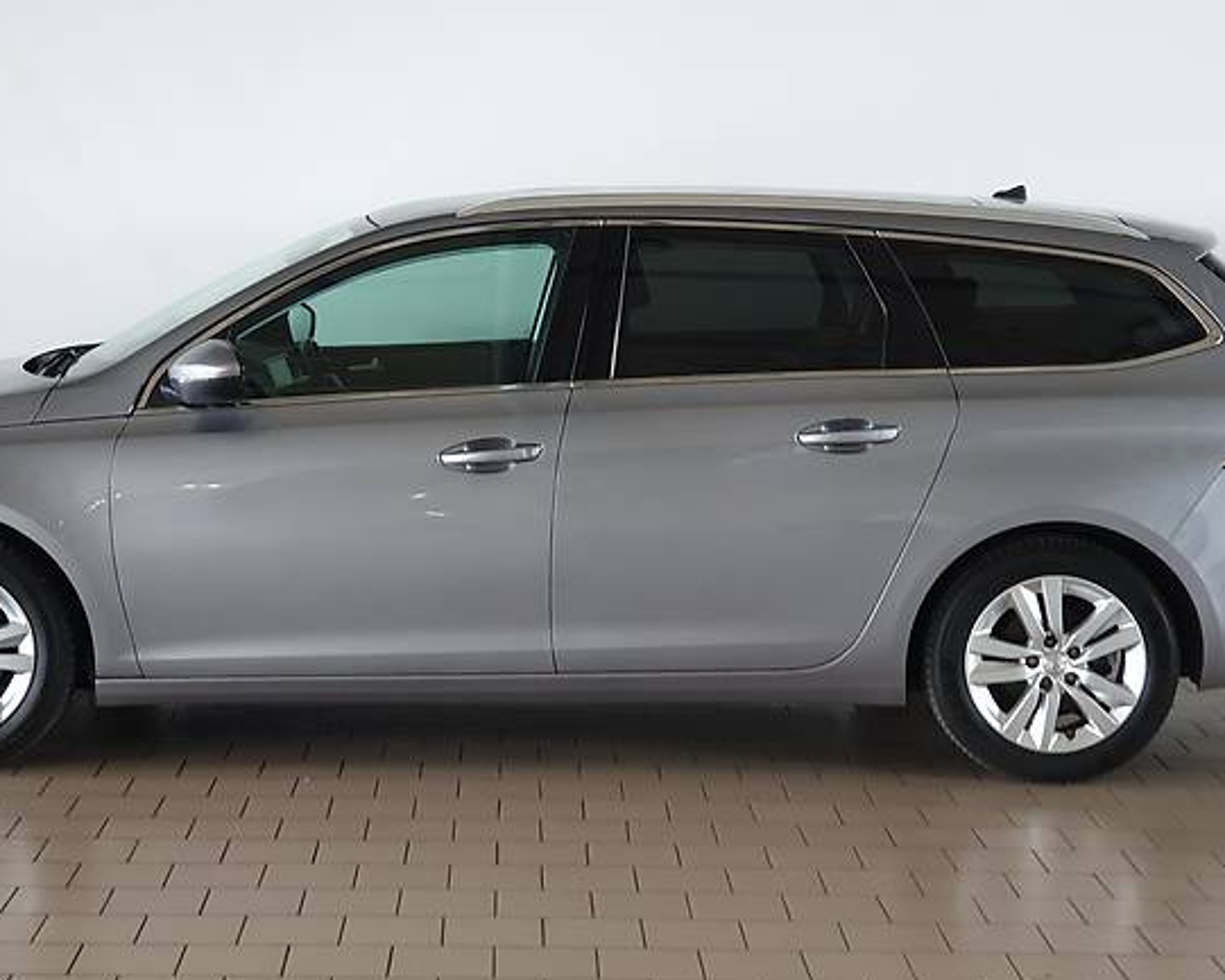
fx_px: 2720
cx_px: 534
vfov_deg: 20.4
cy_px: 475
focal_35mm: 75
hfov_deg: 25.4
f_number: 2.4
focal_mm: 6
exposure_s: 1/33
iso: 200
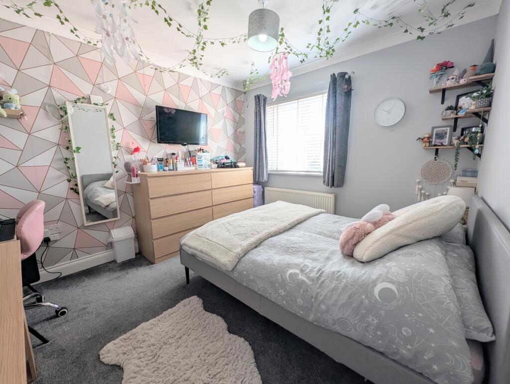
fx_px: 192
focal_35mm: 13
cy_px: 192
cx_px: 255
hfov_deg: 106.1
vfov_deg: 90.1
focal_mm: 1.95
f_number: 2.2
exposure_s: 1/60.2
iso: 61
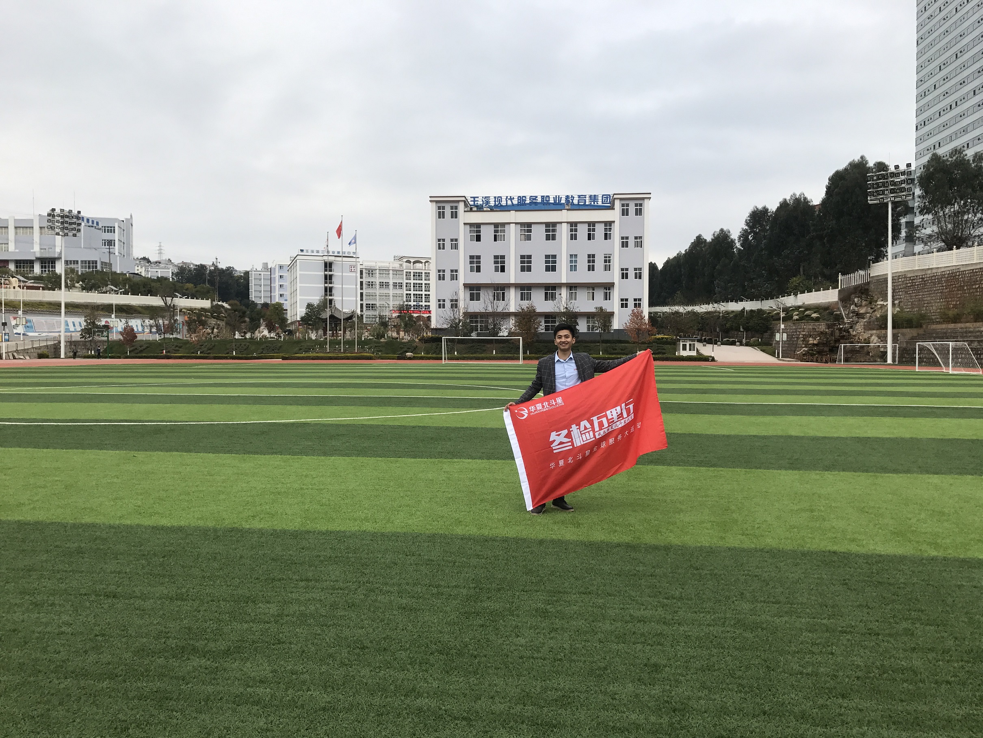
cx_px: 492
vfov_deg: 49.7
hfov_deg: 63.4
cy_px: 369
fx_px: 795
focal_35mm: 28
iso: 20
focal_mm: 3.99
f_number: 1.8
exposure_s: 1/660
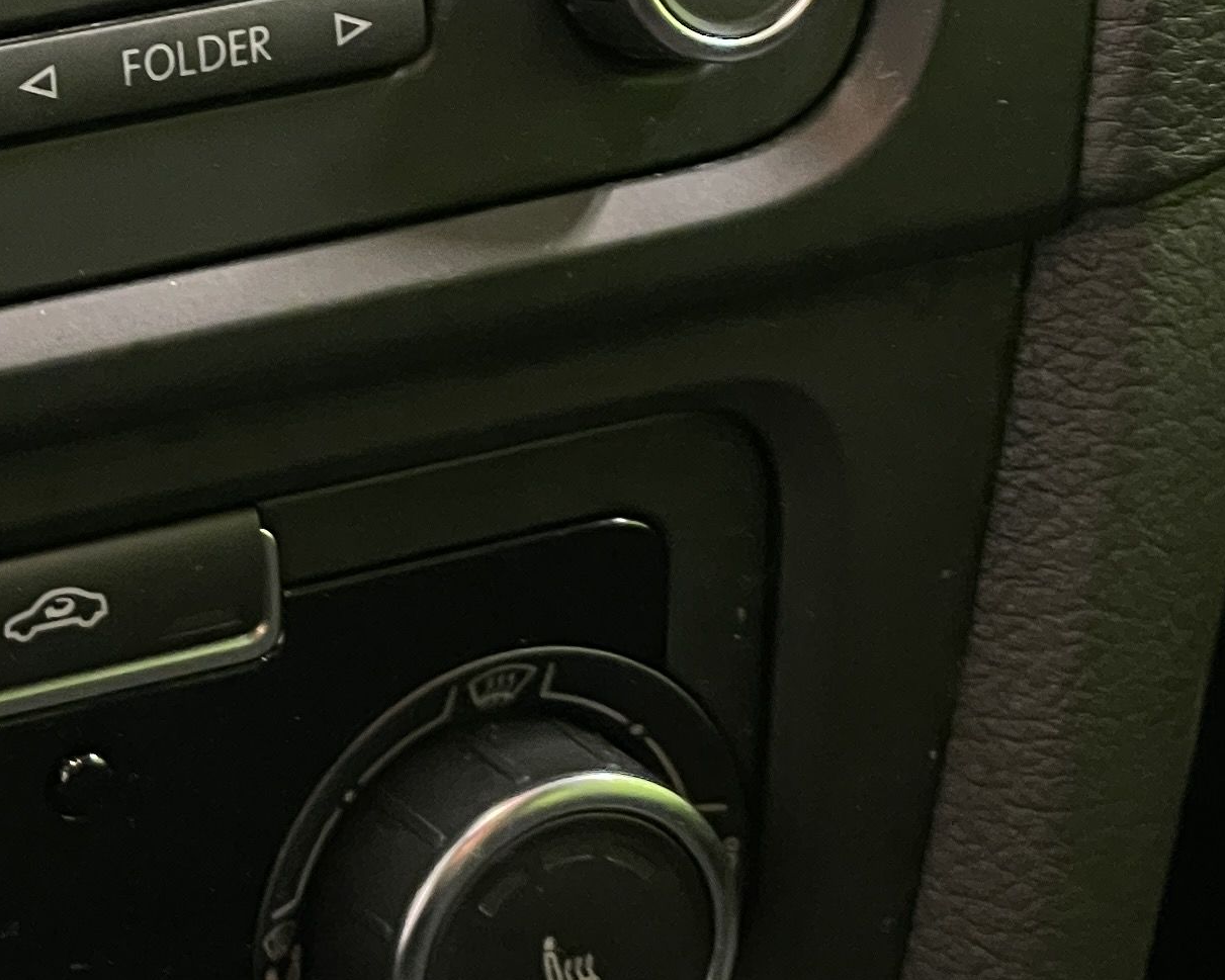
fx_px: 6128
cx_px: -359
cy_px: 101
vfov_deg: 9.1
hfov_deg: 11.1
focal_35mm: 169
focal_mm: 6
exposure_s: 1/33
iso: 640
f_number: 2
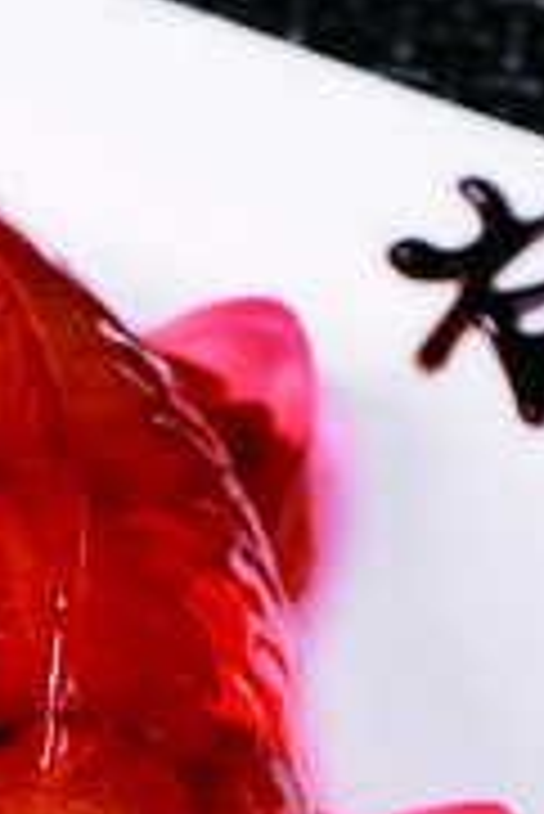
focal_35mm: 510
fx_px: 11537
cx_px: -764
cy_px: 1574
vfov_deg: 4.0
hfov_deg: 2.7
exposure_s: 1/80
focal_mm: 60
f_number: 8
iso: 100
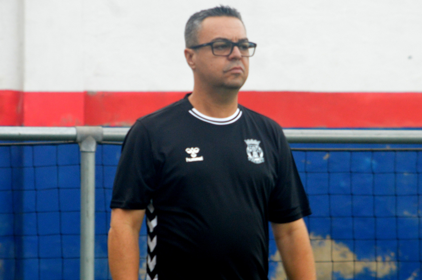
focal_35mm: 330
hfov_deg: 6.3
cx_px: 211
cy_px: 140
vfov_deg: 4.2
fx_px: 3863
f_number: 9
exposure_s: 1/100
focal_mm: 220
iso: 1600
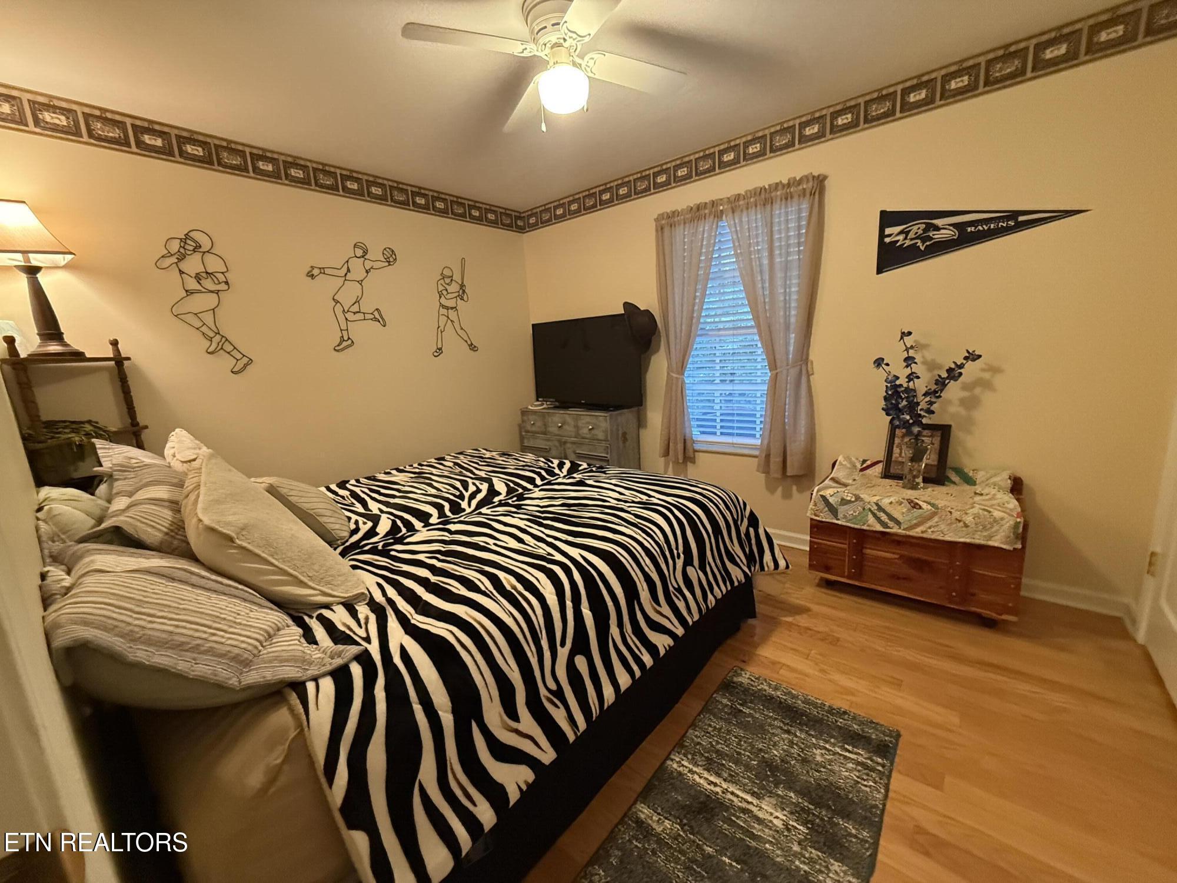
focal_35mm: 14
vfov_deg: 85.7
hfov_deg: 102.1
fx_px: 476
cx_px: 588
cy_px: 442
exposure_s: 1/60
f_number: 2.2
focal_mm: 2.22
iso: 640
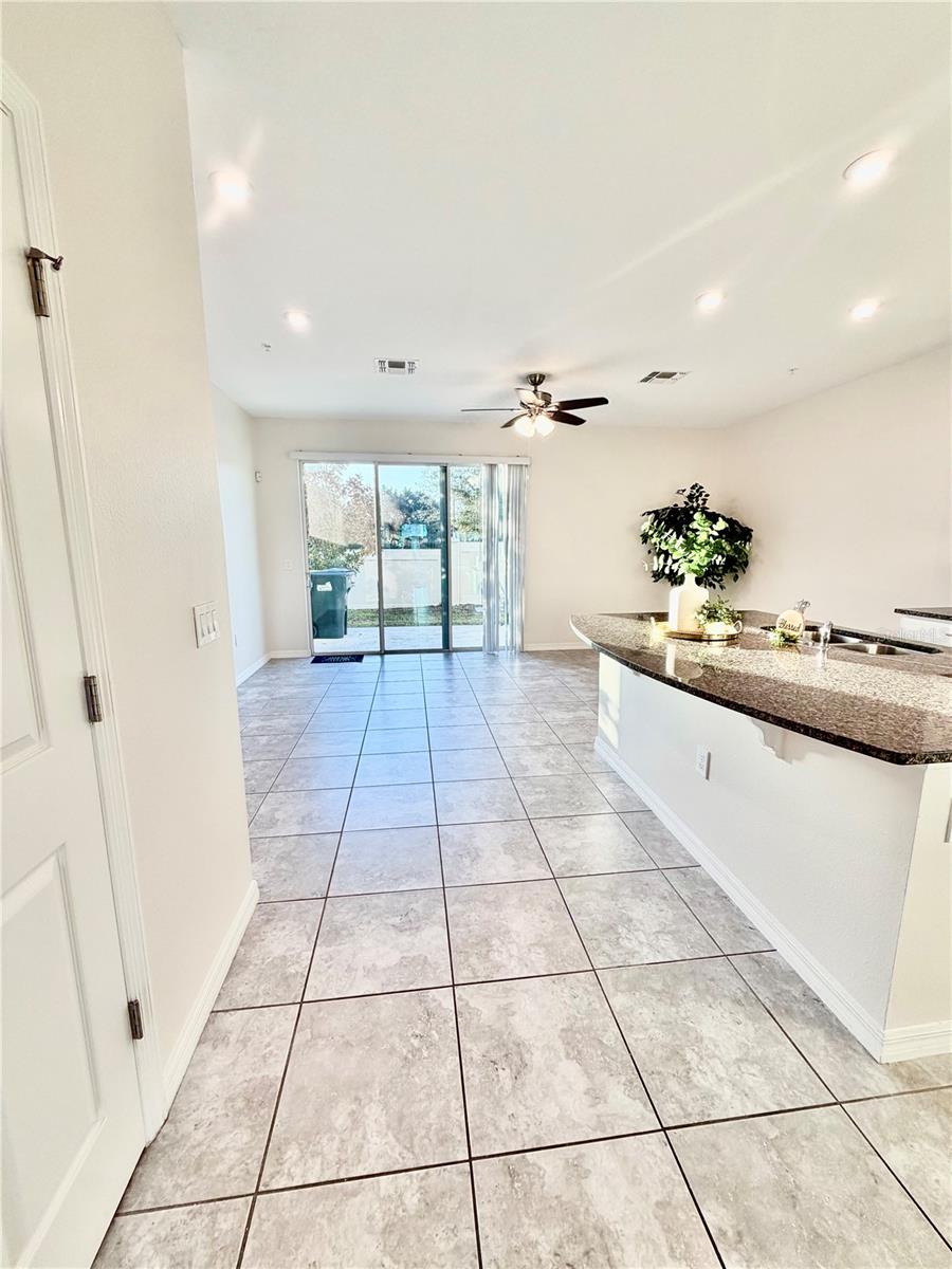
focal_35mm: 14
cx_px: 476
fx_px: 513
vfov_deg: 102.1
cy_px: 634
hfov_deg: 85.7
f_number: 2.2
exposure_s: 1/120
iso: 100
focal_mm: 2.22
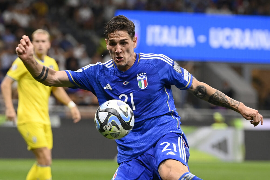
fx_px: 1200
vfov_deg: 8.6
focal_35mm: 160
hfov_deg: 12.8
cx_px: 135
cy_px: 90
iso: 2000
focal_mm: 160
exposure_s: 1/1000
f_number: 3.5
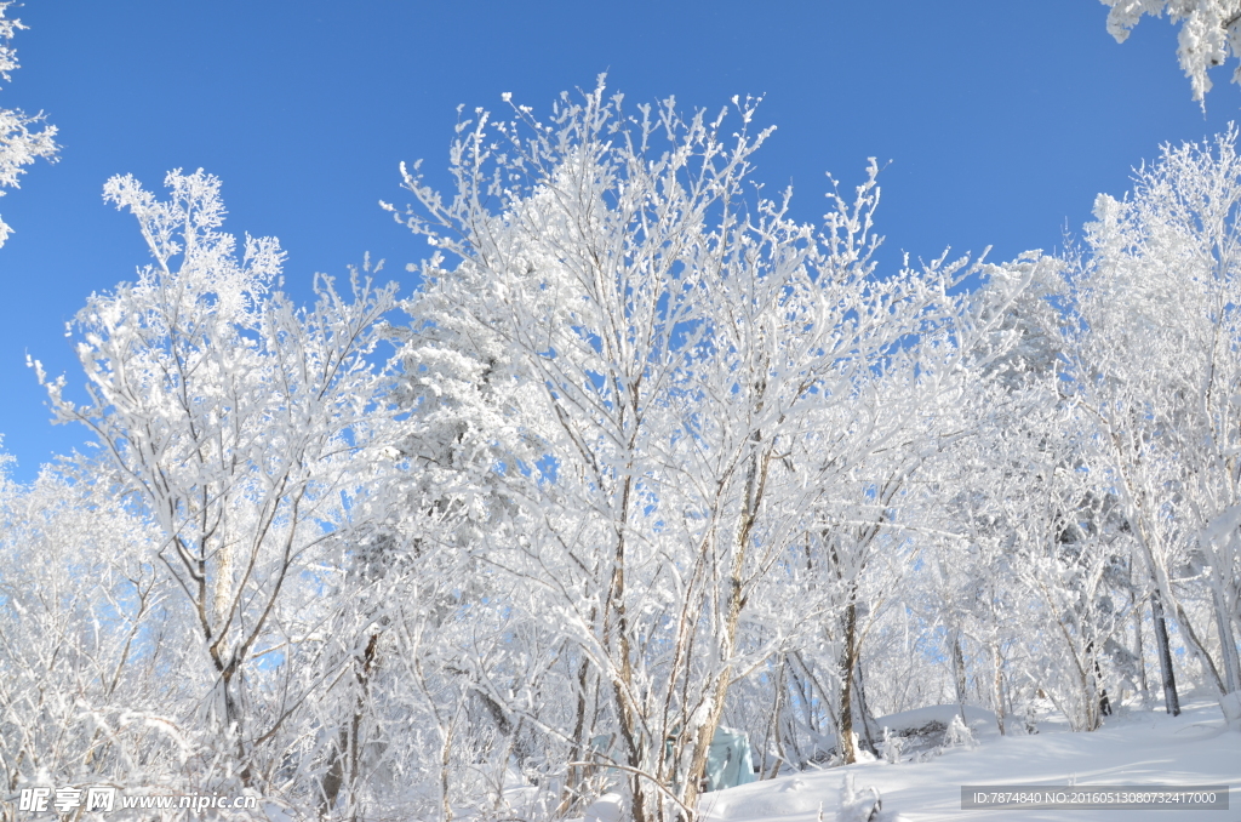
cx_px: 620
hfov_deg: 67.5
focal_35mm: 27
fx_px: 929
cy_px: 411
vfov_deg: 47.7
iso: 100
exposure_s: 1/250
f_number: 8
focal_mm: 18
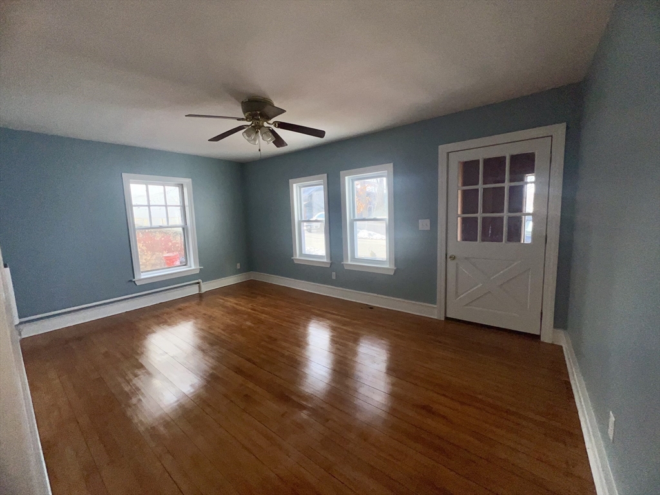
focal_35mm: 13
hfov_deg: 106.2
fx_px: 248
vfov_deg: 89.9
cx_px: 330
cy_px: 248
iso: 25
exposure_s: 1/248
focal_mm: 1.57
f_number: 1.8
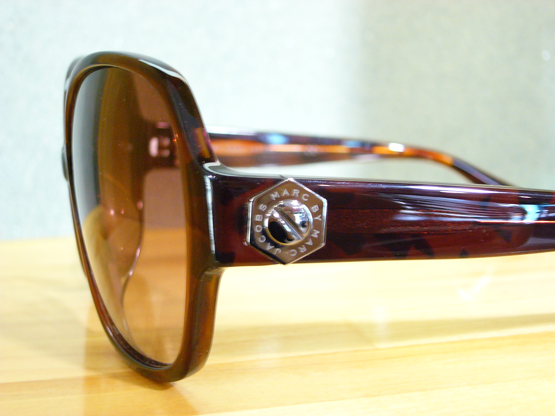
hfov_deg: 32.2
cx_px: 278
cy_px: 208
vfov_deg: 24.4
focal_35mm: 60
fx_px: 962
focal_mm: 10
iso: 200
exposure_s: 1/10
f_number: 3.7
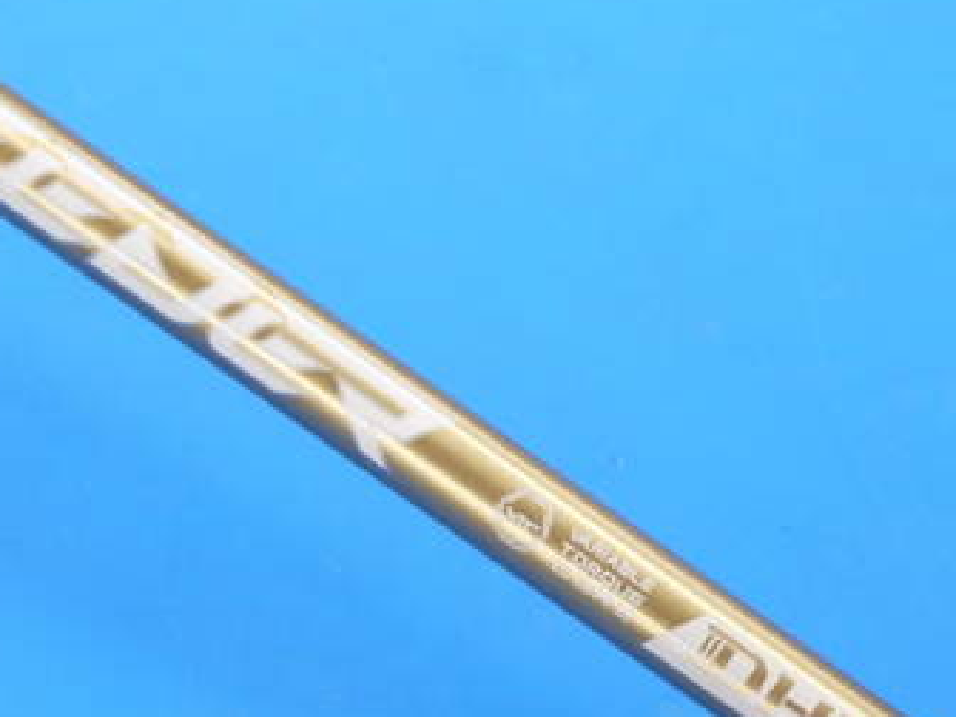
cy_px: 367
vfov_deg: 9.3
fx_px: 4419
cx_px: 319
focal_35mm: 160
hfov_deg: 12.3
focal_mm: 42
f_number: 5.6
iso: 640
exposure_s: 1/80
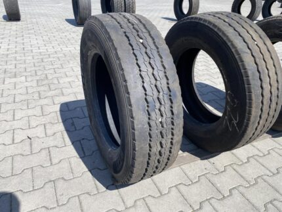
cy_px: 106
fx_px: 212
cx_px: 141
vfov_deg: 53.1
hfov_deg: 67.3
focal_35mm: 26
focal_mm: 4.25
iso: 32
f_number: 1.8
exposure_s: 1/1653
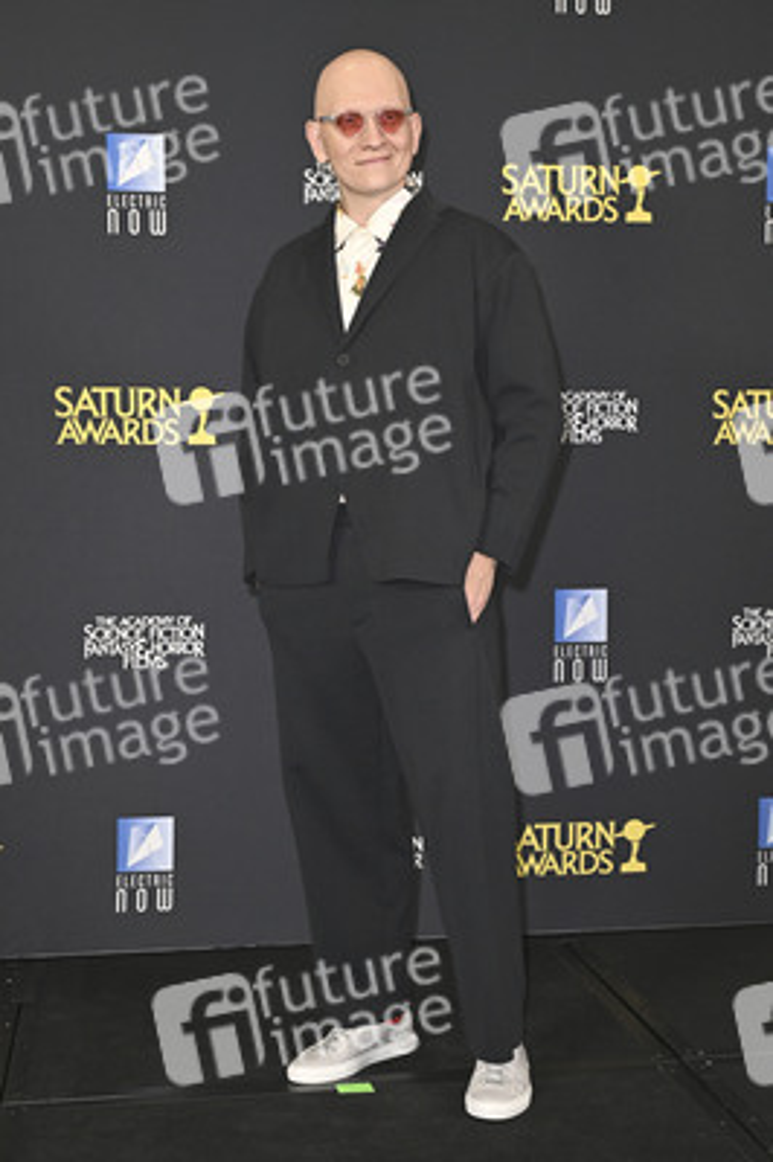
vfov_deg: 44.5
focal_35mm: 44
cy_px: 581
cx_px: 386
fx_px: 1420
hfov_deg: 30.5
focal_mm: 44
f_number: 5
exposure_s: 1/320
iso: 2000
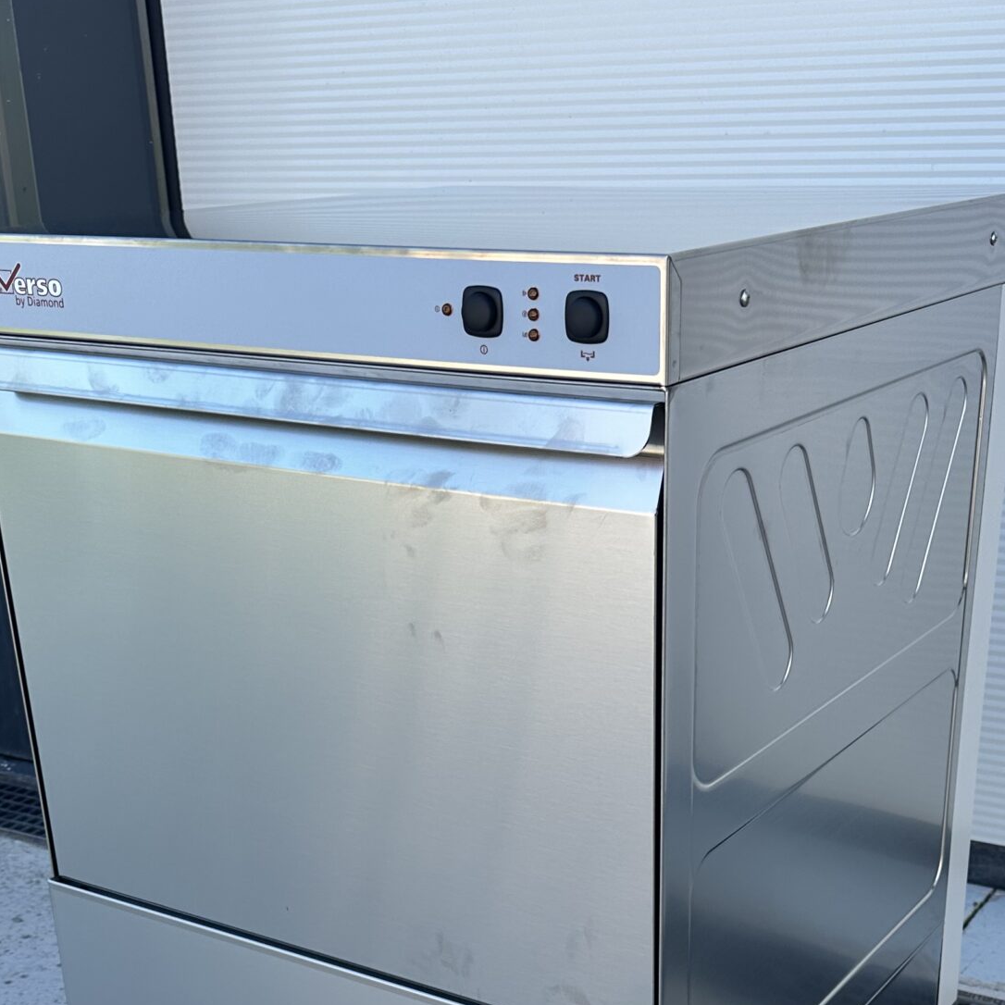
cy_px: 868
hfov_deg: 34.0
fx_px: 1642
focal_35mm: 50
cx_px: 531
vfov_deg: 32.6
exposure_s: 1/962
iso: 80
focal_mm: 6.86
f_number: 1.78
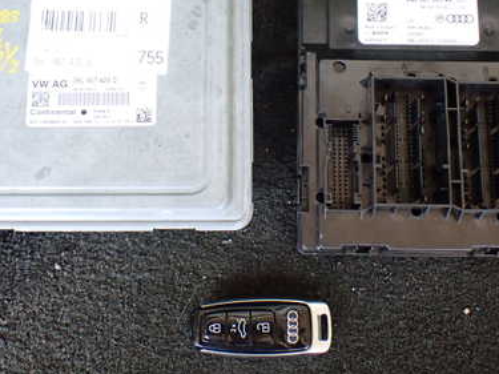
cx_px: 249
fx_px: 692
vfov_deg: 30.0
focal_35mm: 48
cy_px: 114
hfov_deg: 39.7
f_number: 2.3
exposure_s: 1/125
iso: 500
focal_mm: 5.4
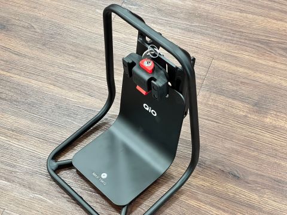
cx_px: 144
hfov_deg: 25.3
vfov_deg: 19.1
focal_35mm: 77
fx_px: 638
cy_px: 108
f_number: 2.8
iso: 500
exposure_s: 1/50
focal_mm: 9
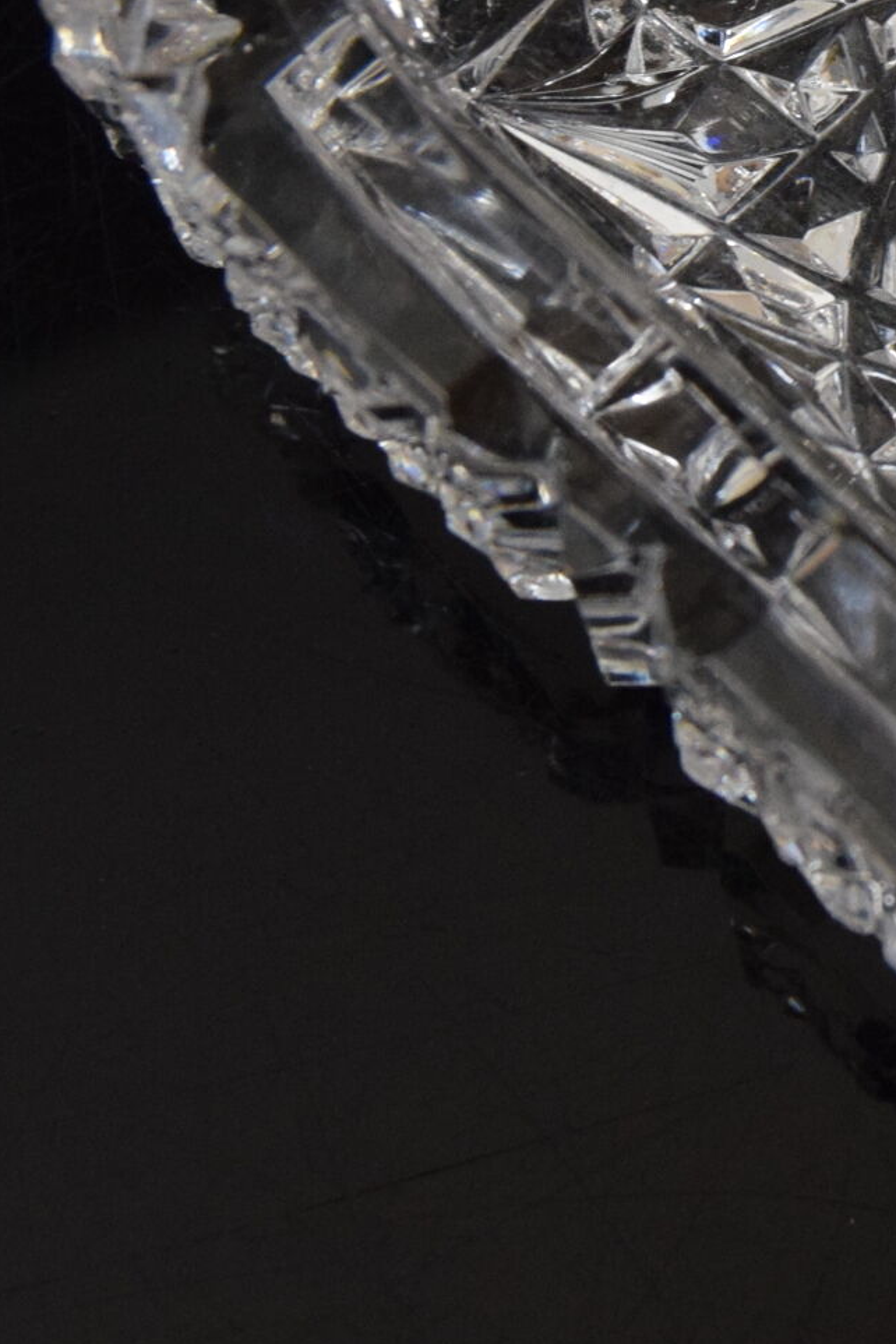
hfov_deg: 9.6
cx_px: 1157
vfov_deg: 14.5
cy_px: 188
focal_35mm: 140
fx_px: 5226
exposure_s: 1/125
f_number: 5.6
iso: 1600
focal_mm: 30
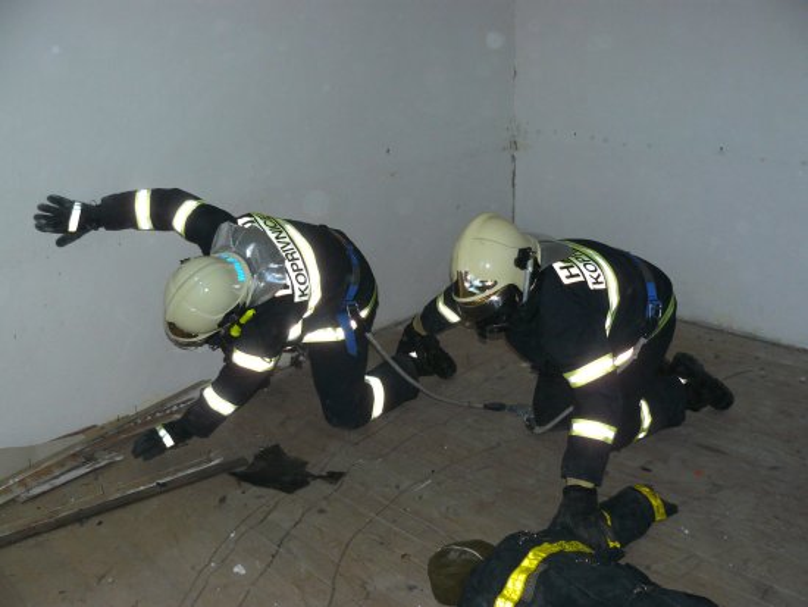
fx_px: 841
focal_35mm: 36
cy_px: 304
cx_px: 404
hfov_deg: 51.3
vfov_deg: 39.7
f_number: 2.8
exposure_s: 1/30
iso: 100
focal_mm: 6
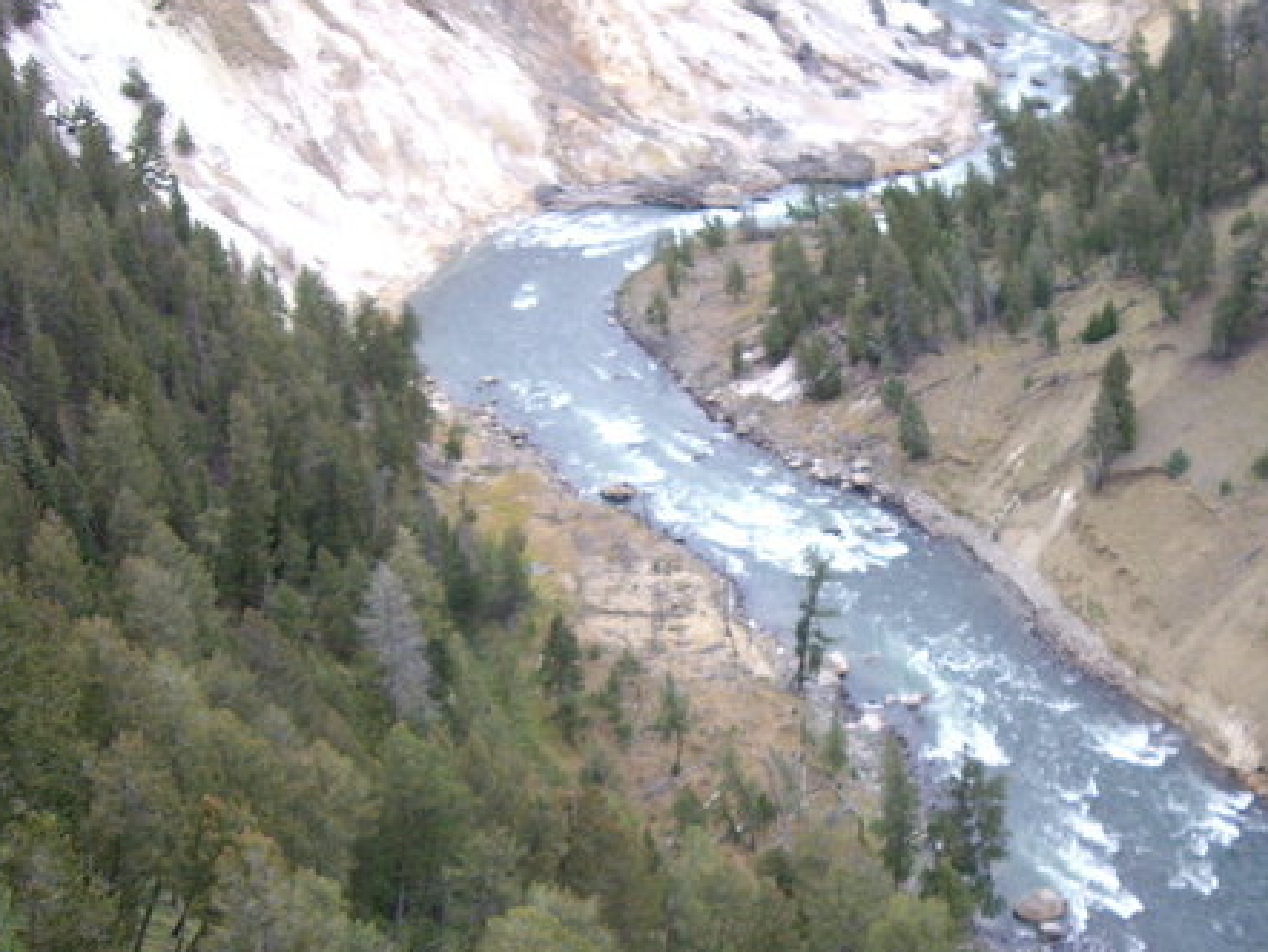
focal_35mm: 55
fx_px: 2016
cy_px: 582
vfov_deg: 26.5
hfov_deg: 34.5
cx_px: 884
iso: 100
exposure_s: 1/80
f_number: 2.7
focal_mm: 6.2
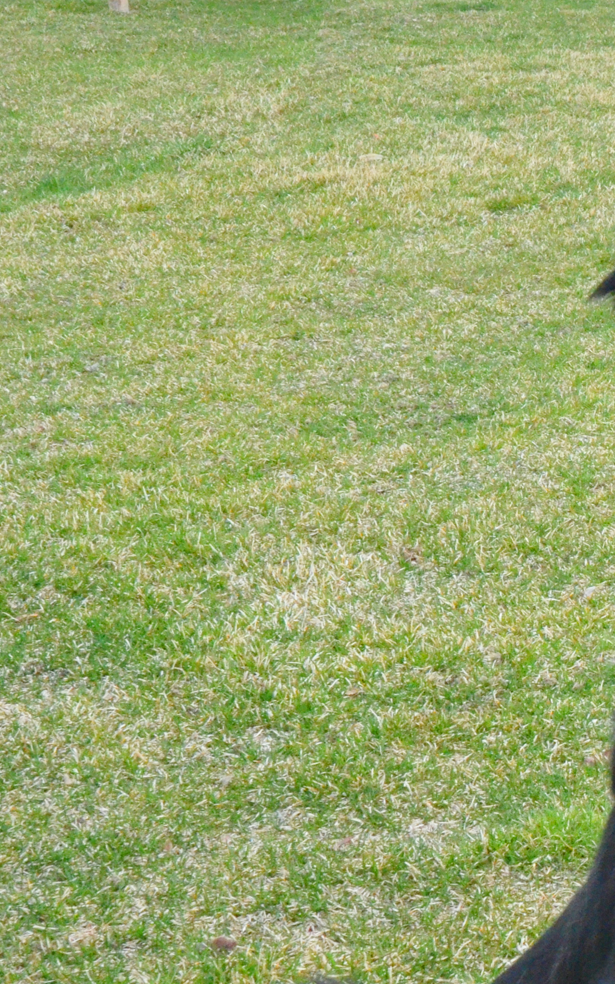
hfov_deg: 14.1
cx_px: 996
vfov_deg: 24.3
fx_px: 2279
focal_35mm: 85
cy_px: 629
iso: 3200
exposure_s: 1/640
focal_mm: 24
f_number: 13
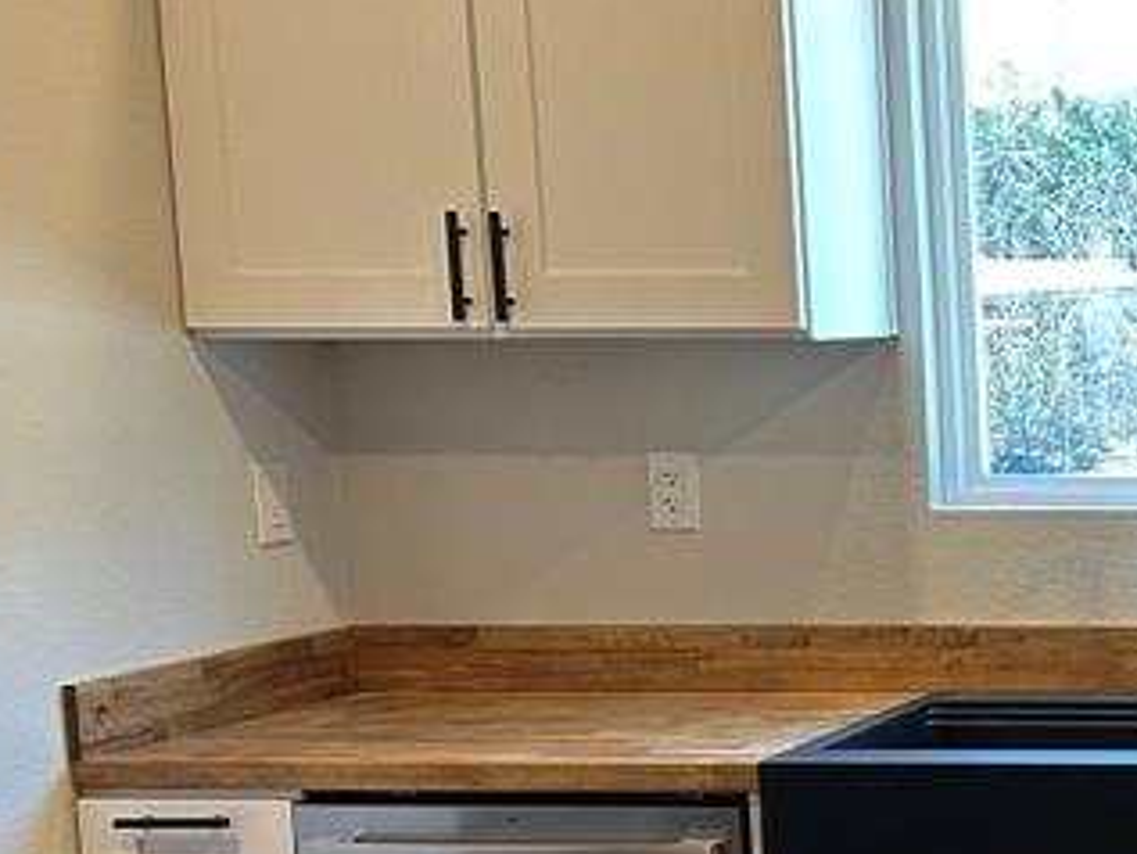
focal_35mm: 84
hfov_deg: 19.9
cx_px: 1736
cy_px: 675
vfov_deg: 17.4
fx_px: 2760
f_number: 1.5
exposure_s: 1/120
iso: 125
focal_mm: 5.7
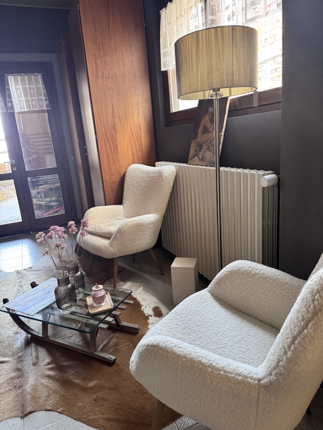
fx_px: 299
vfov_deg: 71.6
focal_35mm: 24
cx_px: 162
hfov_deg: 56.8
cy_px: 215
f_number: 1.78
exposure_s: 1/60
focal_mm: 6.76
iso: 500
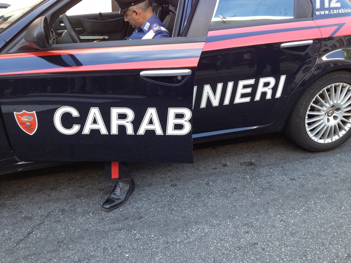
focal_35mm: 35
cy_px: 132
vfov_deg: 40.7
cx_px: 176
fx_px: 355
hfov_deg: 52.6
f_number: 2.4
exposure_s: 1/60
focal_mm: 4.28
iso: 80
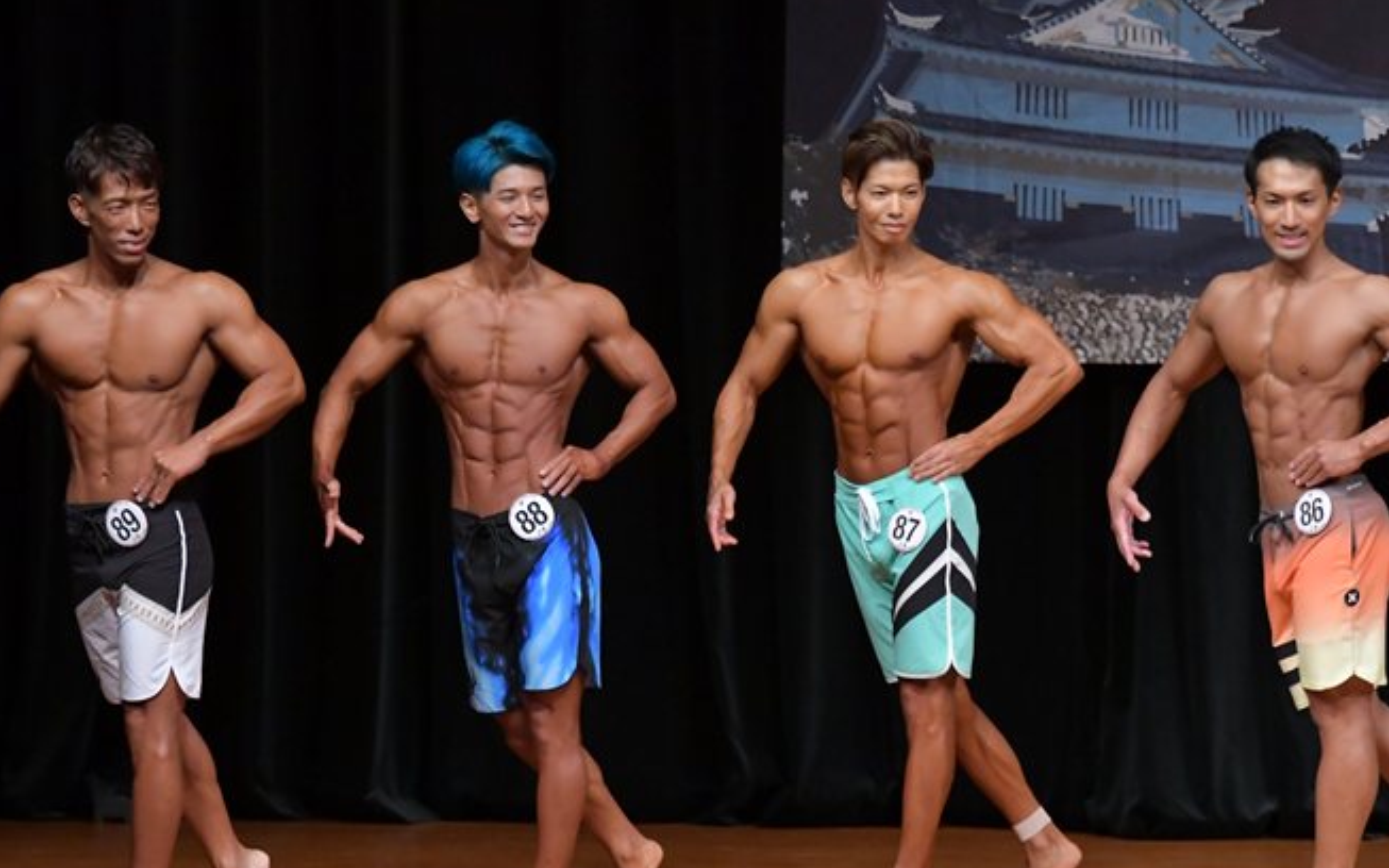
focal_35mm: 290
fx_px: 10977
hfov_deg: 7.2
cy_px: 532
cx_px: 584
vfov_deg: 4.5
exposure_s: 1/400
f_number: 5.6
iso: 5000
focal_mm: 160
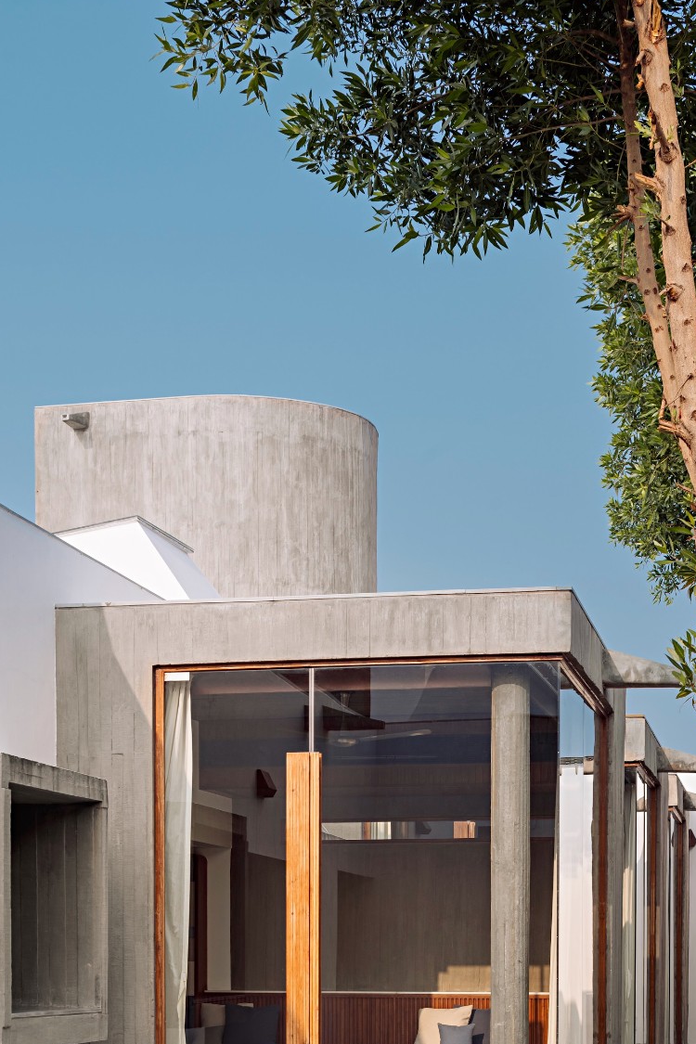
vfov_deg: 31.4
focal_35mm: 64
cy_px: 523
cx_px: 368
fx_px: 1856
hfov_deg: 21.2
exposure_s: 1/80
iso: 64
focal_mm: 45
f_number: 8
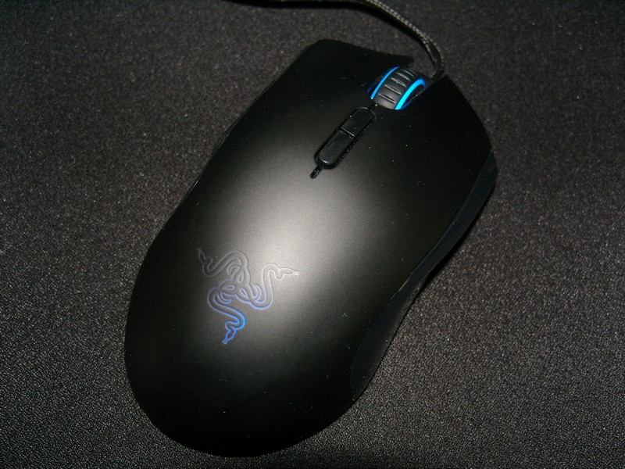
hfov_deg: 49.0
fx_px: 686
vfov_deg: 37.7
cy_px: 234
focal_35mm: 38
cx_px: 312
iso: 80
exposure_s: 1/40
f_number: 2.8
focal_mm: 7.8
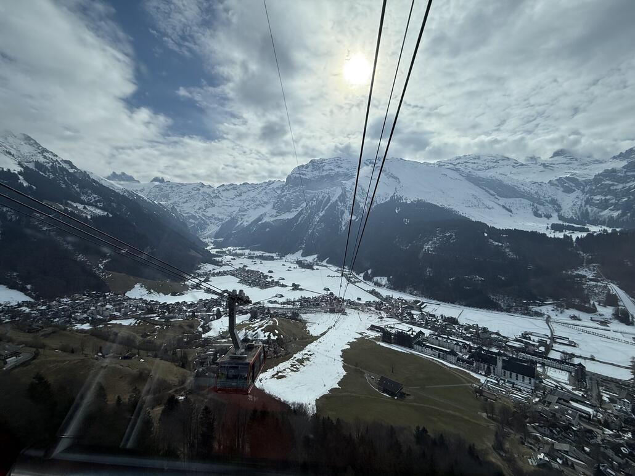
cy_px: 238
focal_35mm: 14
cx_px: 318
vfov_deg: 85.7
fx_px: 257
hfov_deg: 102.0
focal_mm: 2.22
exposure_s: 1/6173
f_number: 2.2
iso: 64
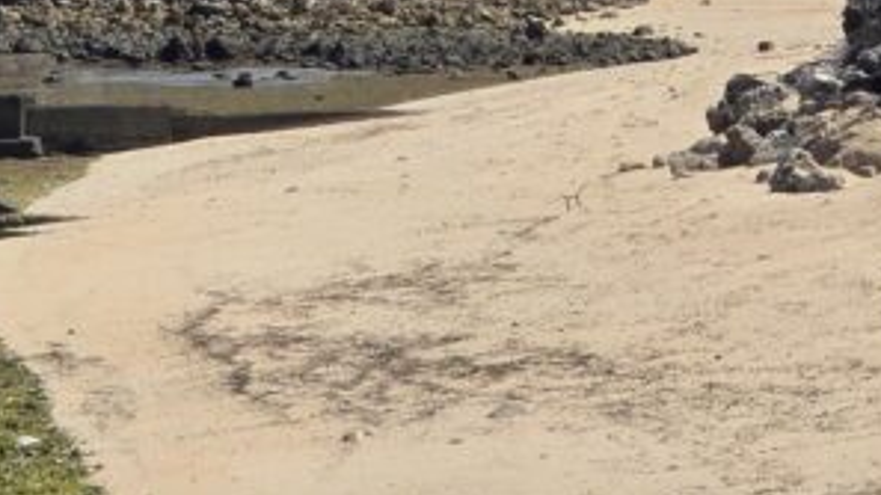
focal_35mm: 432
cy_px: -276
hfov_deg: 5.0
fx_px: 10091
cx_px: -30
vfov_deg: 2.8
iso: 64
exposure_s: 1/3211
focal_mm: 18.6
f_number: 3.4
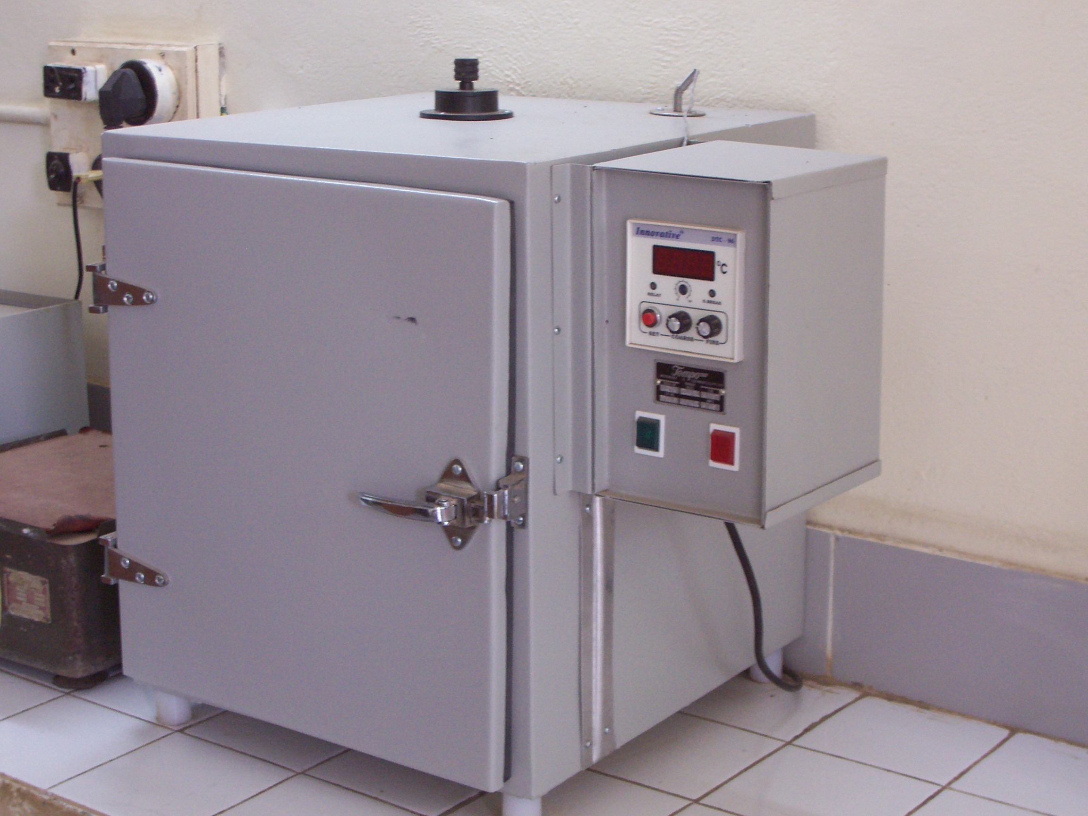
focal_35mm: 65
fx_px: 2043
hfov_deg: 29.8
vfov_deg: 22.6
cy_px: 408
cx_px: 544
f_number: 3.6
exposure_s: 1/12.7
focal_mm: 10.8
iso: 160
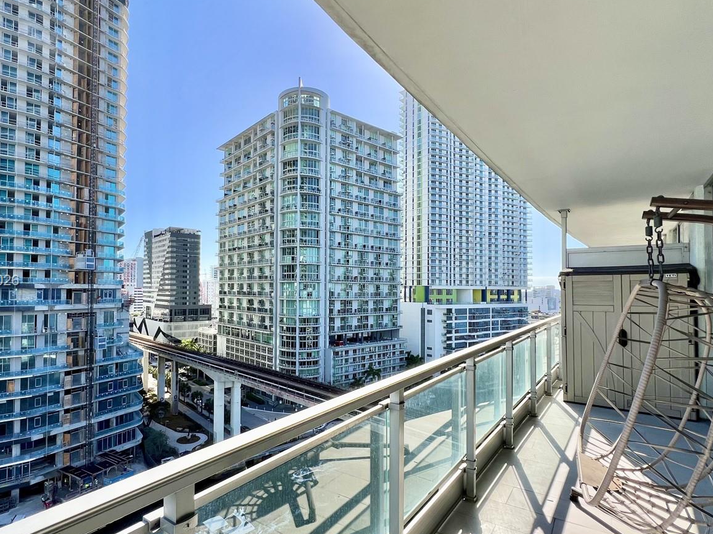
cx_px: 321
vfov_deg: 71.5
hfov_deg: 87.5
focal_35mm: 18
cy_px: 281
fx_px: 371
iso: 32
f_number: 1.8
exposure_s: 1/867
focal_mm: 1.57
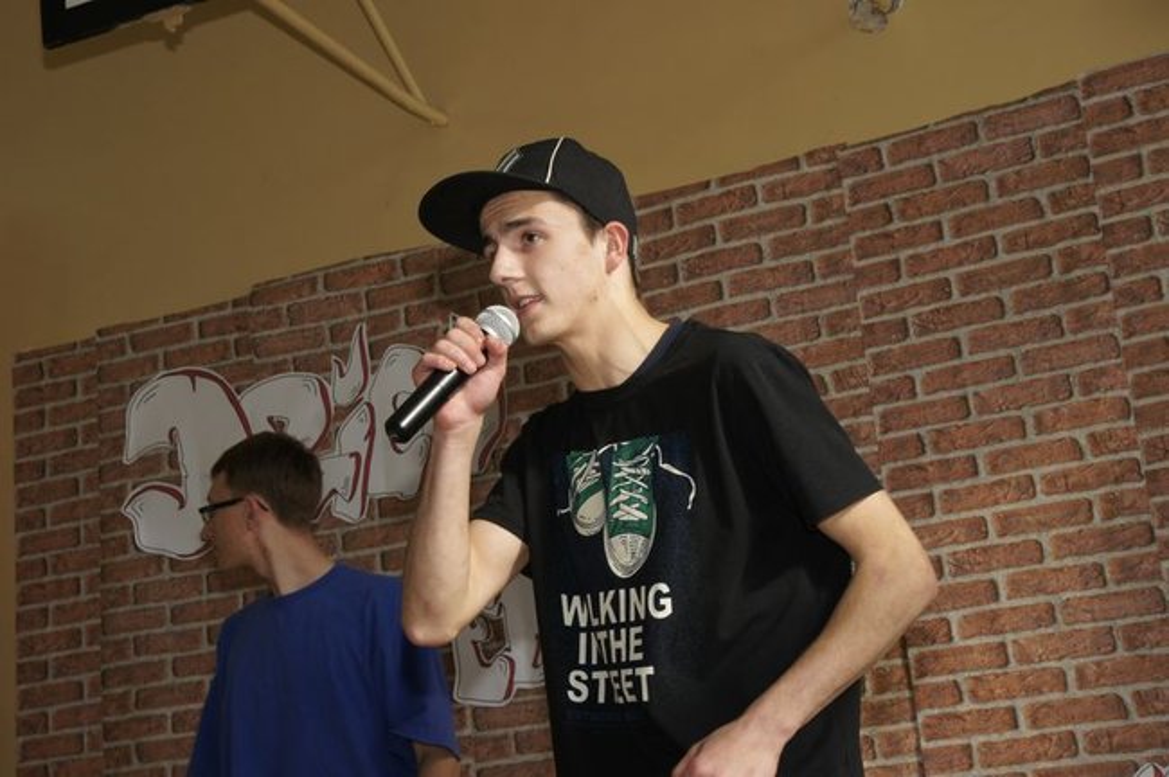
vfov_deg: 22.6
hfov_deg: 33.4
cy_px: 388
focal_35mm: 60
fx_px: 1946
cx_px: 584
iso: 400
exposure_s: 1/160
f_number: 13
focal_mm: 40
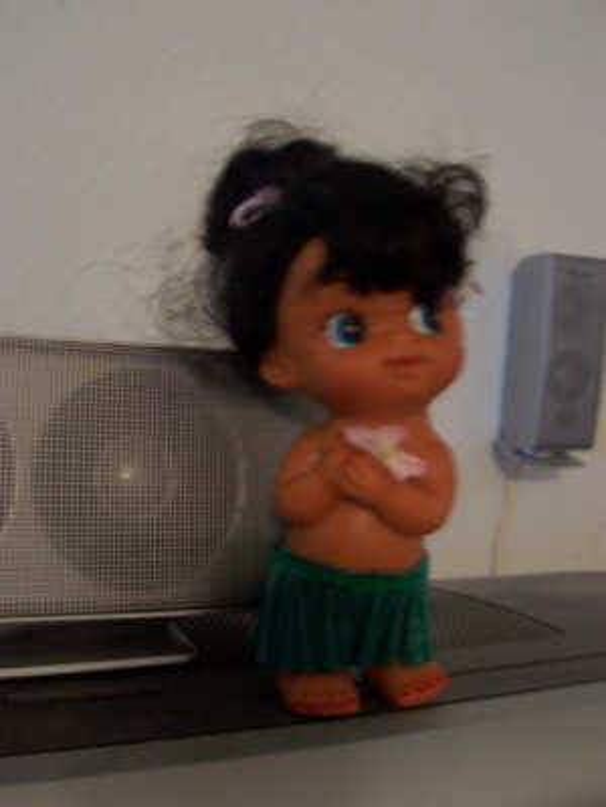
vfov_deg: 50.1
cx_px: 303
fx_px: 864
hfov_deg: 38.7
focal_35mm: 37
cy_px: 404
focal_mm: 5.6
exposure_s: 1/8
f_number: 2.8
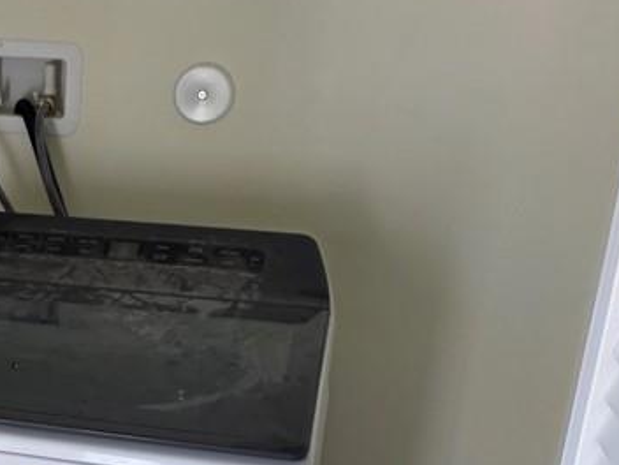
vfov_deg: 21.4
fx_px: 1198
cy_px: 428
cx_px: -37
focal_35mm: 67
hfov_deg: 26.9
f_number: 1.7
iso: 80
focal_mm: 6.3
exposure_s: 1/180
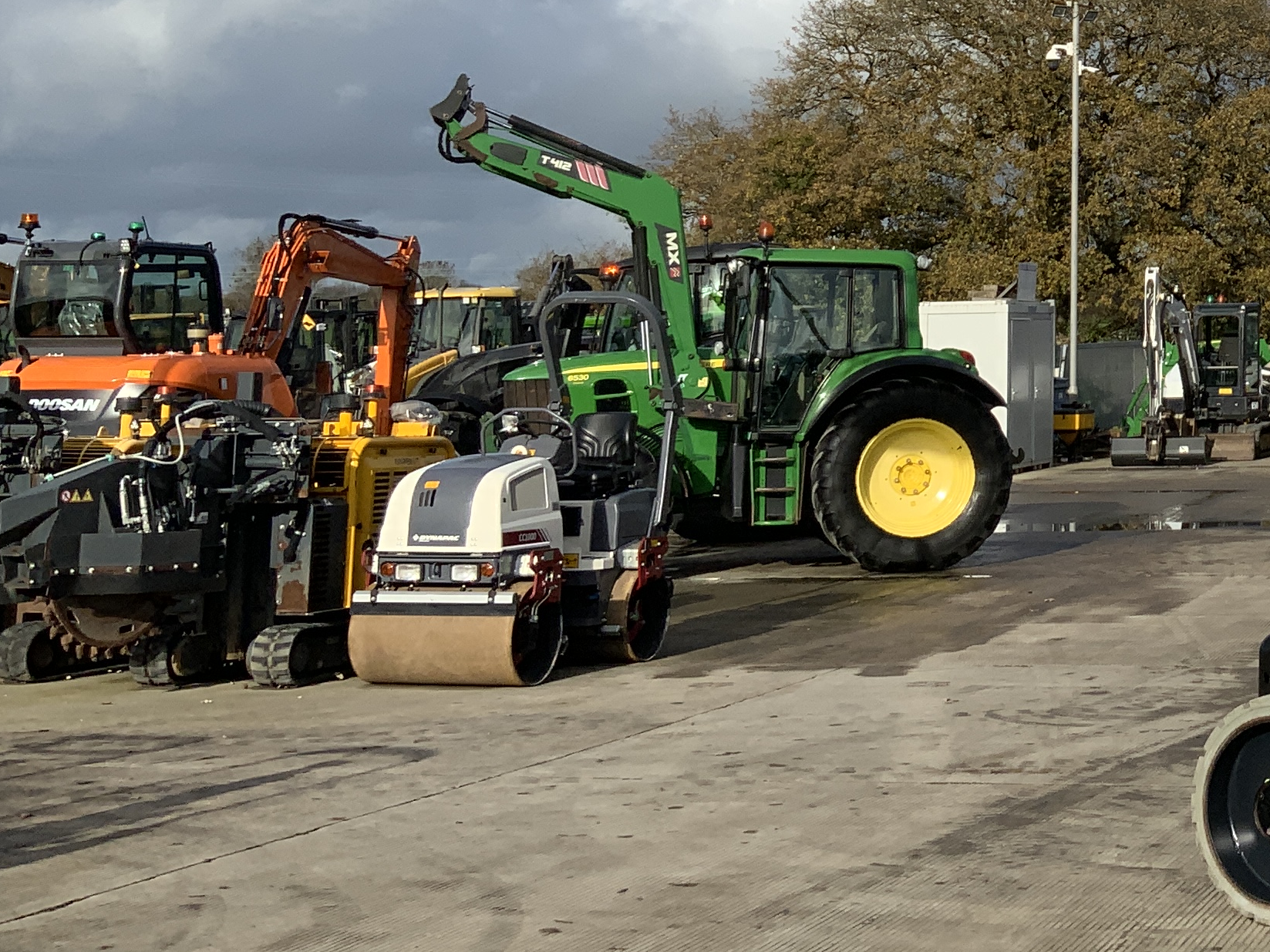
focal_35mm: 71
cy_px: 54
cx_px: 1450
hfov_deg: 25.1
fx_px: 2605
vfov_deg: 20.2
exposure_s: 1/2667
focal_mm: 3
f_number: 1.8
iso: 20
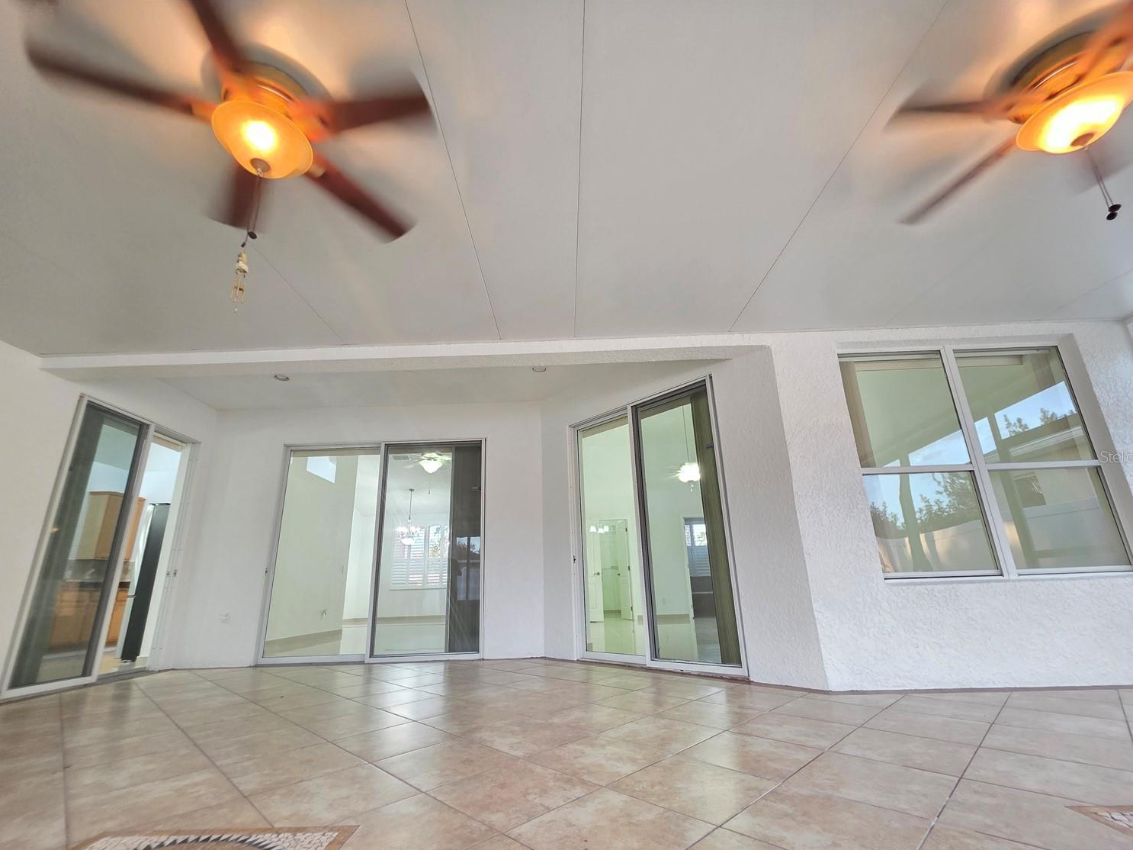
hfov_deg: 102.1
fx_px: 458
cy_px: 456
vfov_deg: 85.5
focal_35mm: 14
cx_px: 562
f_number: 1.9
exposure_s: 1/60
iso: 320
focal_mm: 2.2
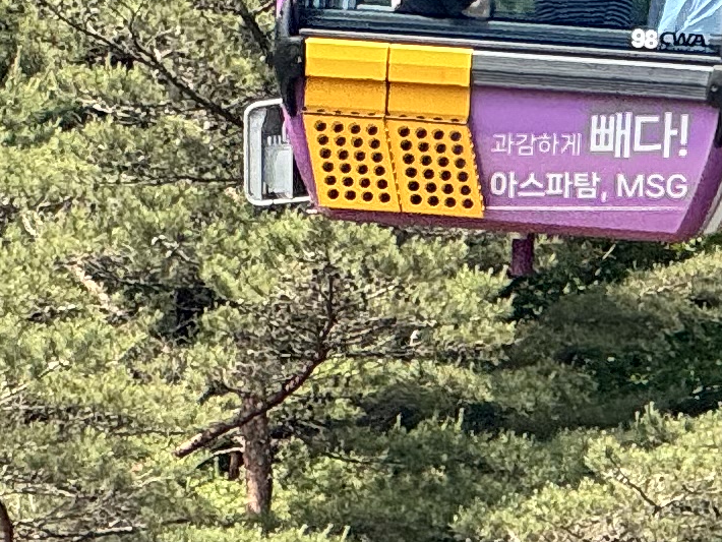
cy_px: -690
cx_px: 1560
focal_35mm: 437
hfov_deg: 4.5
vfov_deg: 3.4
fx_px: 9118
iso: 25
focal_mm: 9
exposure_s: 1/821
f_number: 2.8
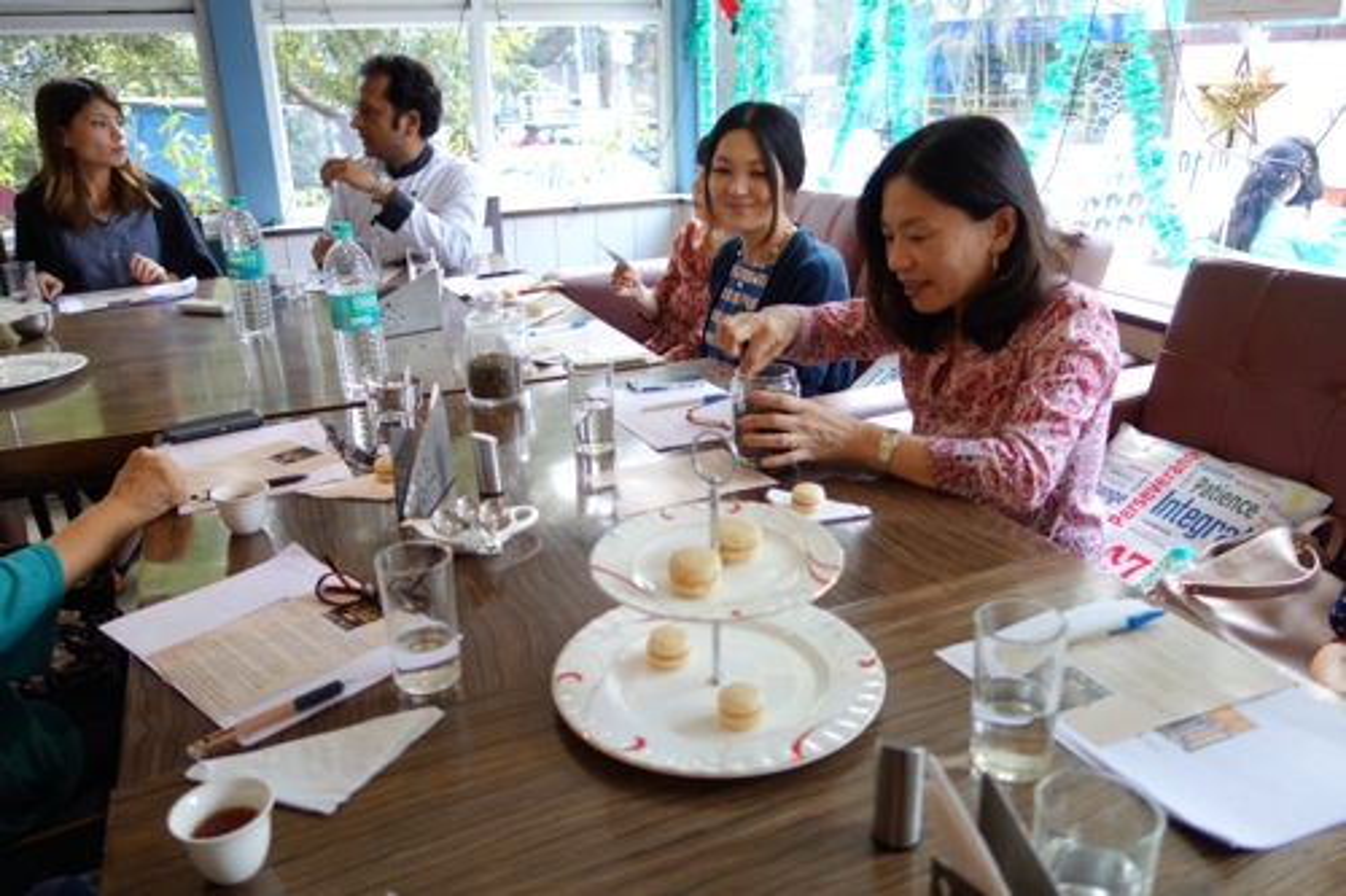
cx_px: 673
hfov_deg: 65.5
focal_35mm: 28
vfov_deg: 46.4
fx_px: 1046
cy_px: 448
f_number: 1.8
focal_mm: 10.4
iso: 320
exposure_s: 1/100
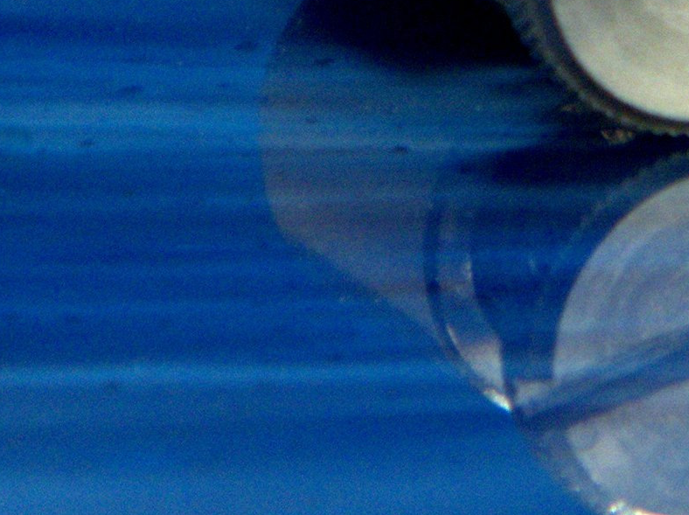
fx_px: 14612
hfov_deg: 2.7
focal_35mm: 735
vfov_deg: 2.0
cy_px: -143
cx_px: 863
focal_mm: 28.3
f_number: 10
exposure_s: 1/2.5
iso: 200
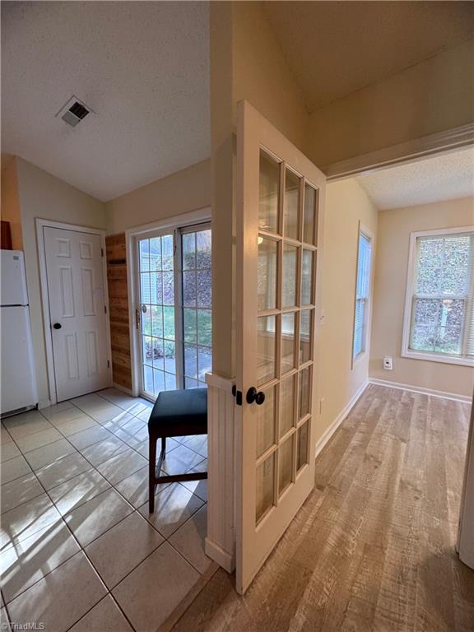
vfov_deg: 102.1
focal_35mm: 14
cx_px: 237
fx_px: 256
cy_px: 316
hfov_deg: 85.7
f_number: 2.2
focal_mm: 2.22
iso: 200
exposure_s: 1/60
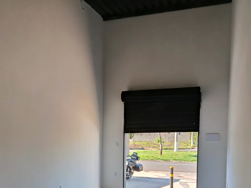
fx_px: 290
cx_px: 93
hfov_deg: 46.4
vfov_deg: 34.8
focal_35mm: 40
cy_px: 152
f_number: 1.7
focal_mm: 5.24
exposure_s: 1/120
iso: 247
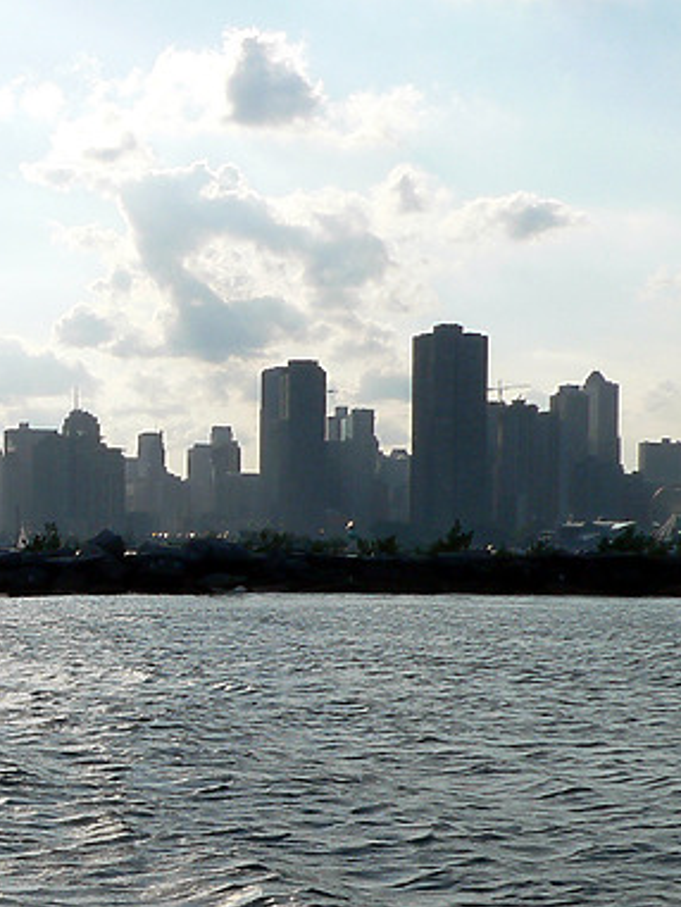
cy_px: 725
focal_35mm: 85
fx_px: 2228
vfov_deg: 22.7
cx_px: -90
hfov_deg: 16.8
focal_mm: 6
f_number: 5.6
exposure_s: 1/1000
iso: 80
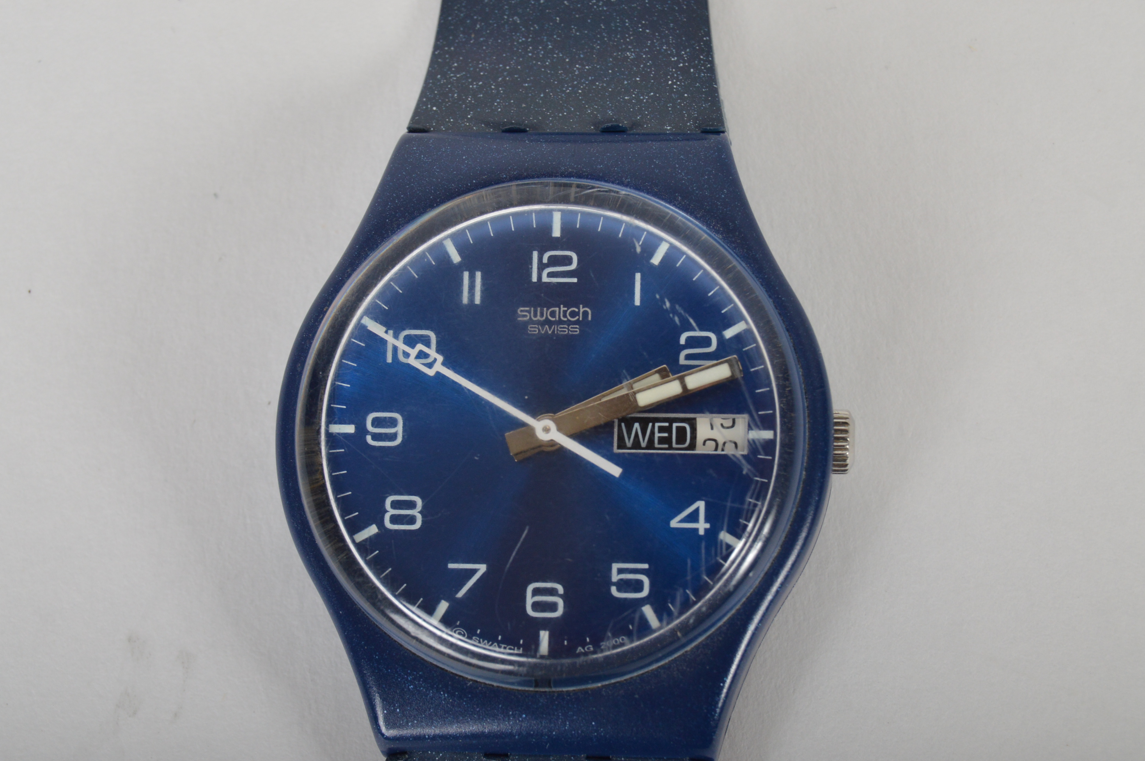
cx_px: 569
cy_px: 376
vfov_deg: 16.1
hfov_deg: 24.1
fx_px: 2685
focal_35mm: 85
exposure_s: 1/160
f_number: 11
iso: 400
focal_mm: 55
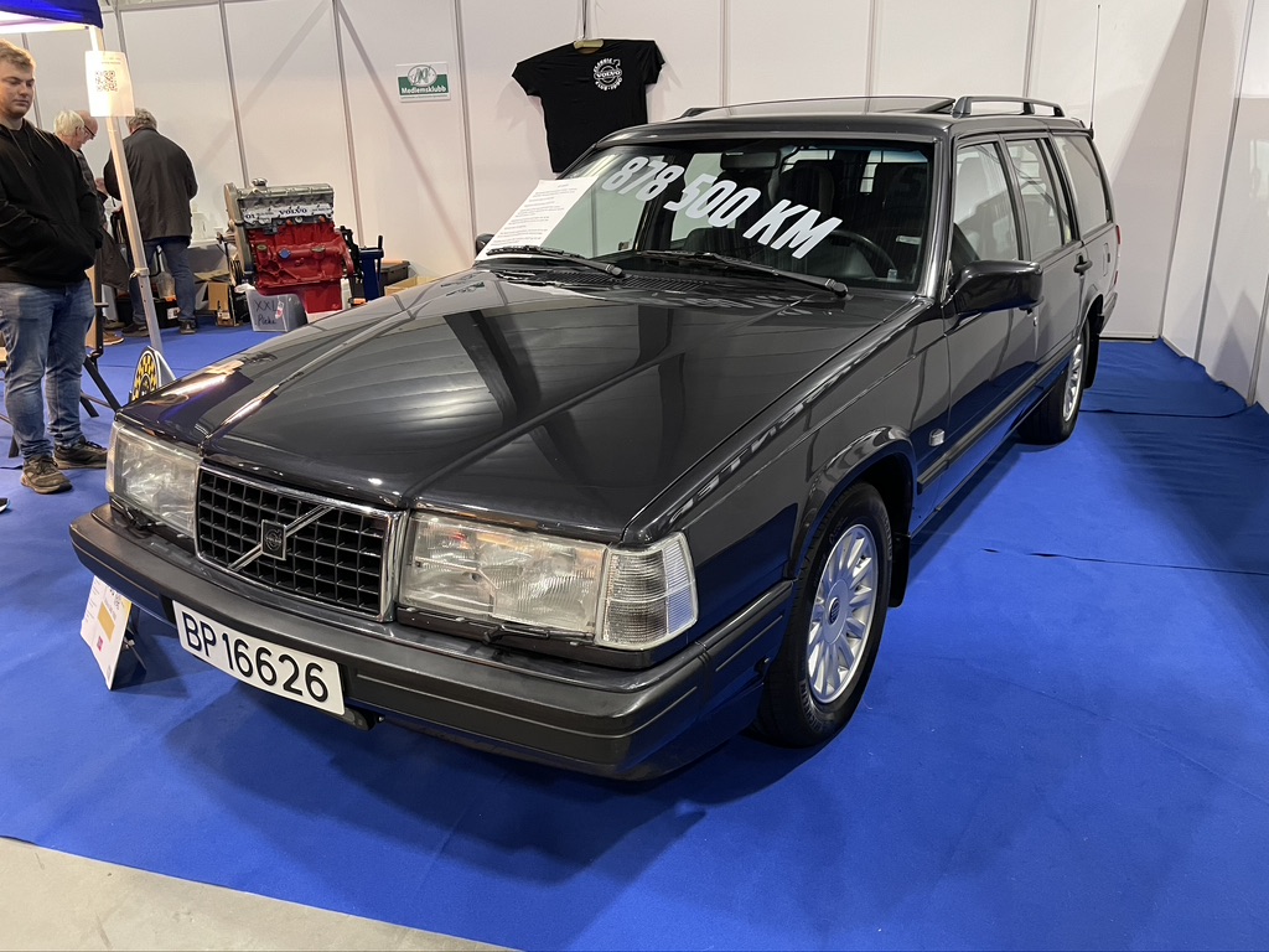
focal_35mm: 26
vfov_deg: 53.1
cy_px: 476
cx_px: 634
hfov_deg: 67.3
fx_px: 953
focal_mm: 4.2
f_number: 1.6
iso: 400
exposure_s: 1/33
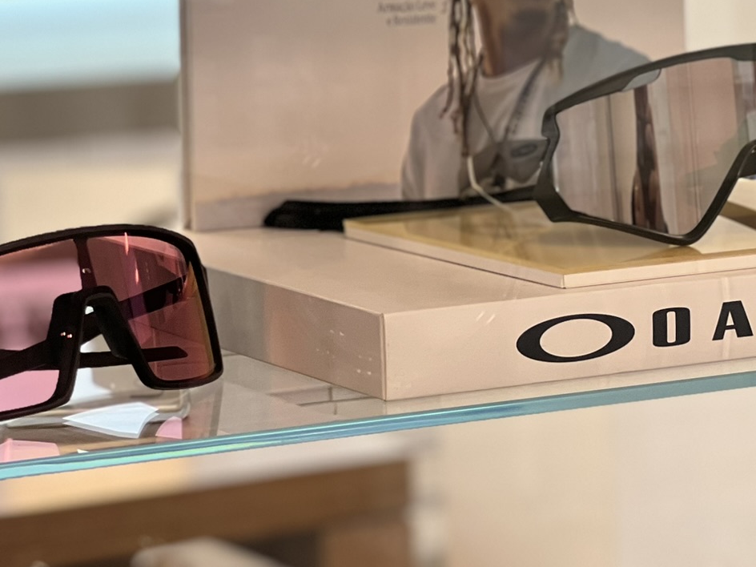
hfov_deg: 11.8
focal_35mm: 167
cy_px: 298
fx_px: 3647
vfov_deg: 8.9
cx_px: 666
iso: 100
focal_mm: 9
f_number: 2.8
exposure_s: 1/40
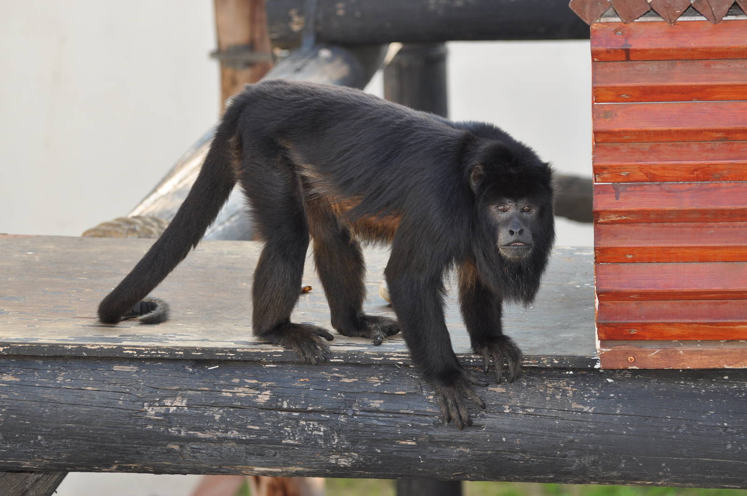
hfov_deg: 12.5
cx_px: 374
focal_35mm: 165
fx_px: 3420
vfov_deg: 8.3
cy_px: 248
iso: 320
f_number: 4.5
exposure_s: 1/200
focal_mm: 110
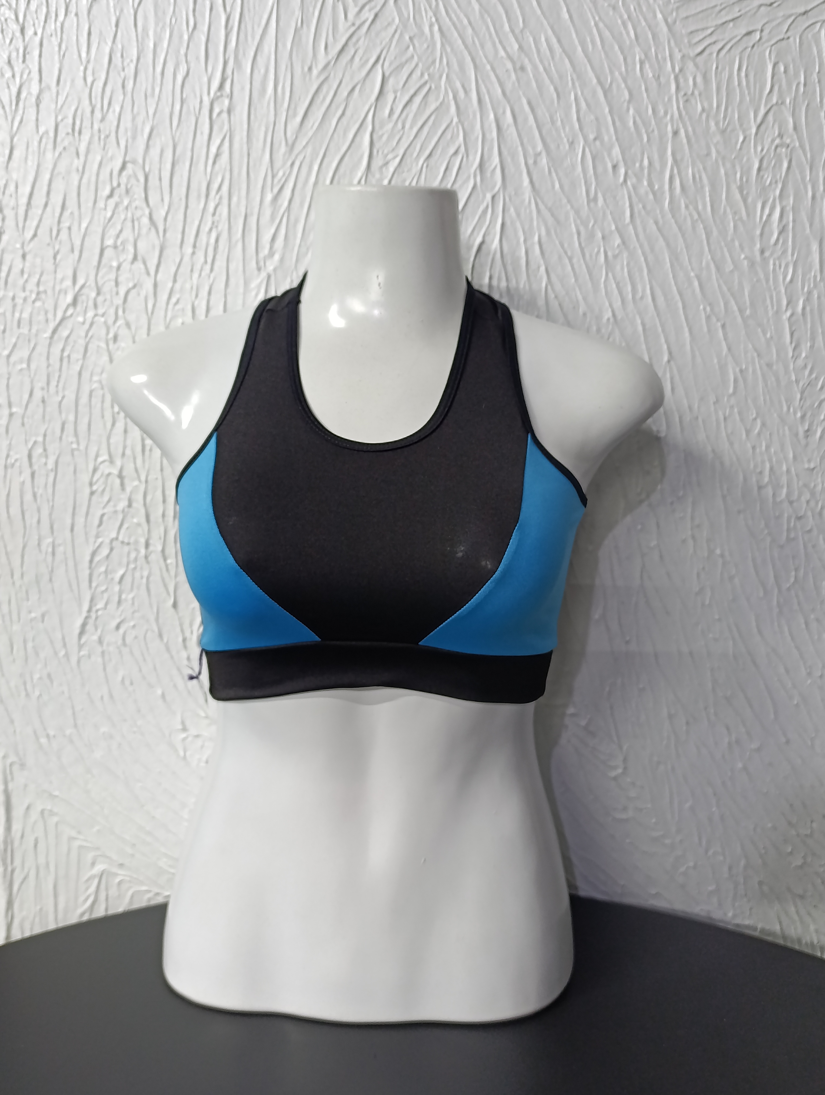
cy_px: 548
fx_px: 729
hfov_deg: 59.0
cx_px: 412
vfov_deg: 73.8
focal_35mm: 23
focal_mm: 6.14
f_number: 1.6
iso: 1000
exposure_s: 1/40
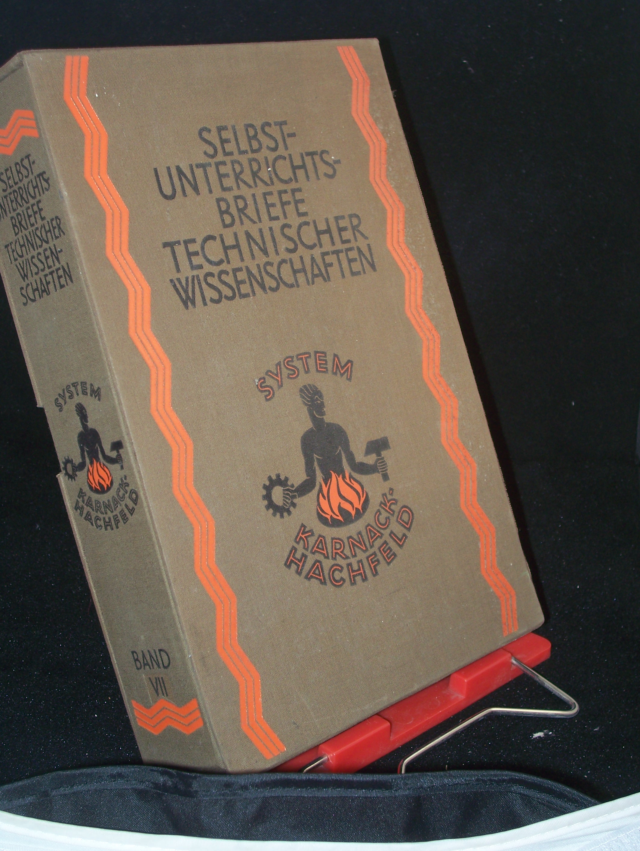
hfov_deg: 27.6
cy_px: 426
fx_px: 1305
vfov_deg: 36.1
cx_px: 320
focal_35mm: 53
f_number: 3.2
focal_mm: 8.7
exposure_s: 1/80
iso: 80
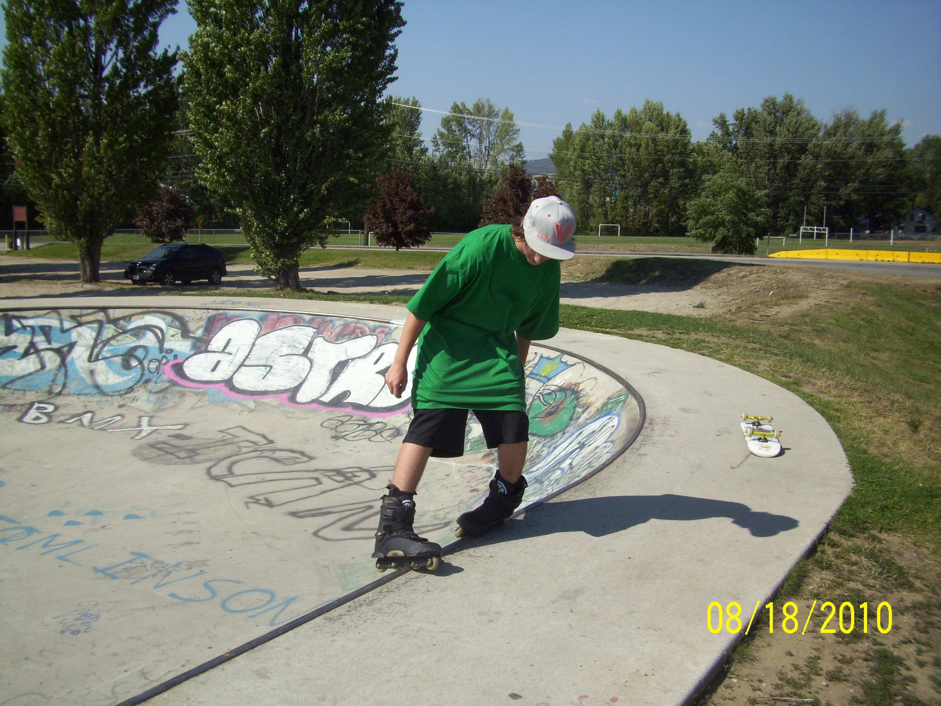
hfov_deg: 54.0
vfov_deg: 41.8
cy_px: 353
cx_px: 470
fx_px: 924
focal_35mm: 34
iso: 80
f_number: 5.6
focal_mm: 5.7
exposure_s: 1/500
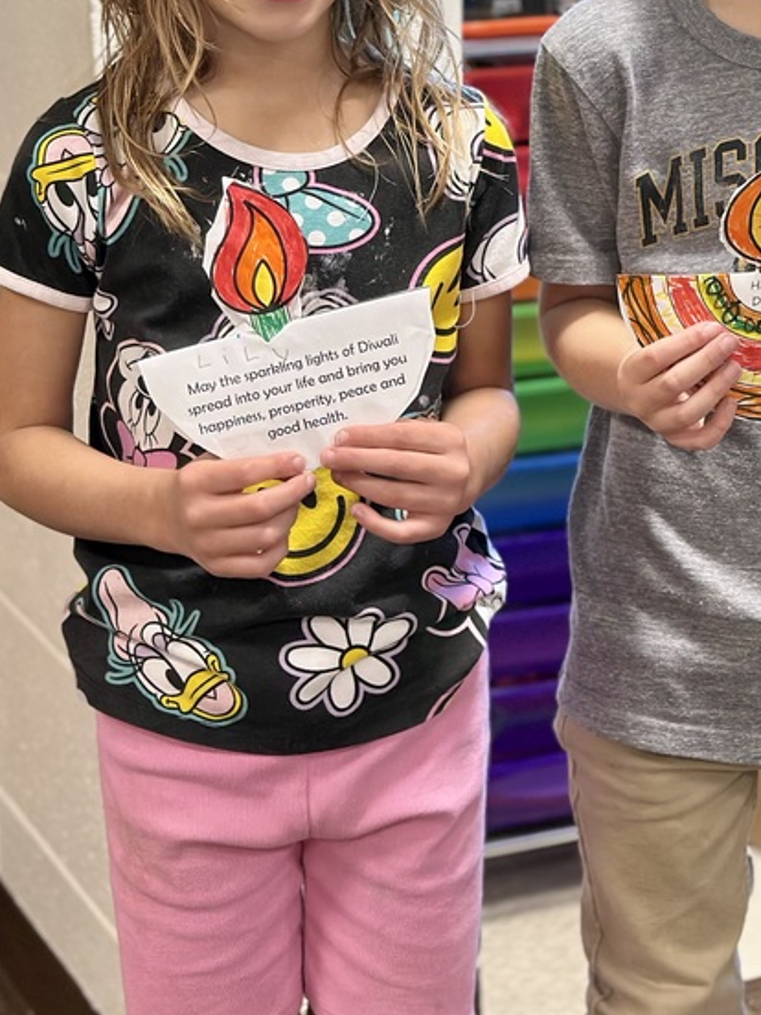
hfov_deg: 16.5
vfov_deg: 21.7
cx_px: 531
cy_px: 211
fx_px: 2609
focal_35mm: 89
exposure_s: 1/60
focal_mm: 6.86
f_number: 1.78
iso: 160
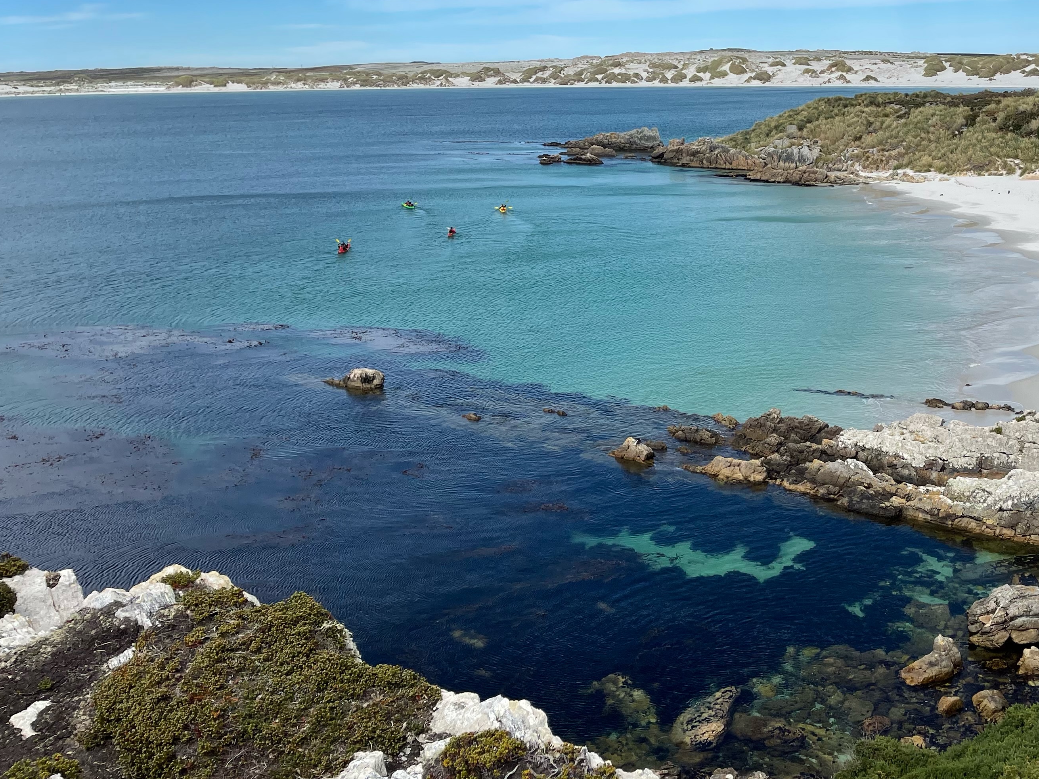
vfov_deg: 35.6
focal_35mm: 40
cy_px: 267
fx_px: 1201
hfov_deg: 45.7
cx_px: 733
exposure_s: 1/4525
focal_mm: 5.1
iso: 32
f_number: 1.6
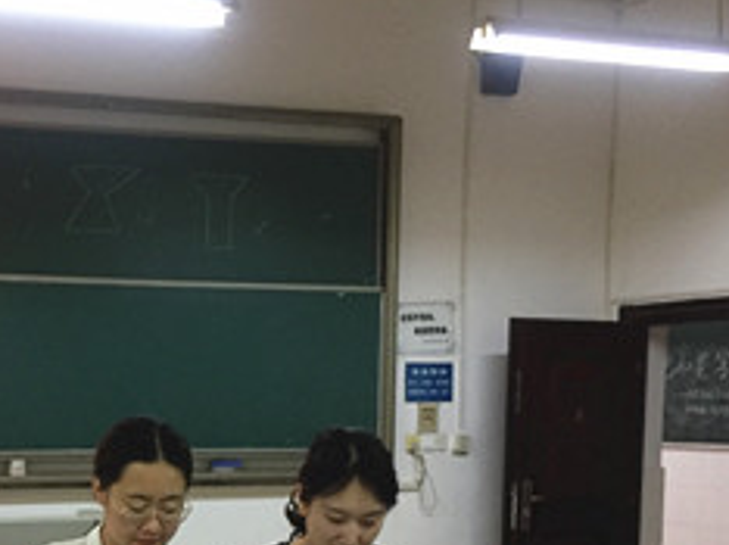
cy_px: 503
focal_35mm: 62
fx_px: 1304
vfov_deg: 22.9
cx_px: 44
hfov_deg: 29.6
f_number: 2.2
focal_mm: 4.15
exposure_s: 1/33
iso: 250
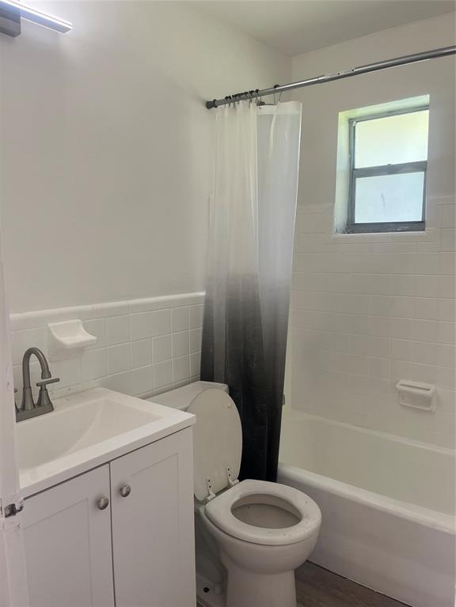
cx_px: 228
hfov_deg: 53.1
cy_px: 304
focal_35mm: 26
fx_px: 457
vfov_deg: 67.3
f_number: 1.6
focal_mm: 5.1
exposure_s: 1/121
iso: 80
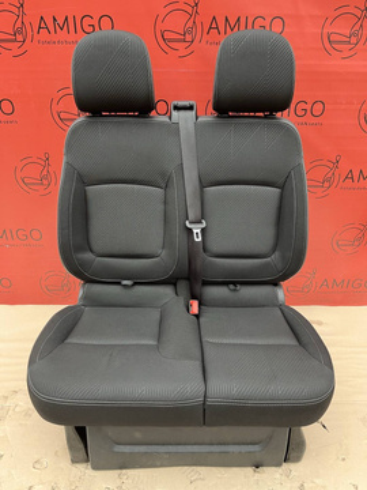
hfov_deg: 53.1
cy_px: 245
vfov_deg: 67.3
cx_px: 184
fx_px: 368
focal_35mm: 26
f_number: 1.6
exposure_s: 1/68
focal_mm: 5.1
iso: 125
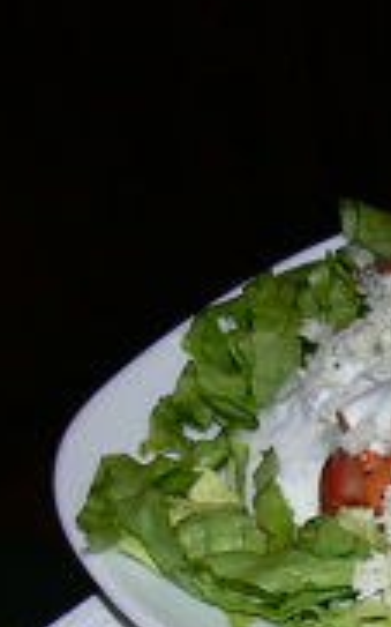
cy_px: 788
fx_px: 2269
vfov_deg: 15.1
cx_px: 993
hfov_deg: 8.8
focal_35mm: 133
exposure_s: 1/30
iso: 100
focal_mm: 7.4
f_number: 2.8
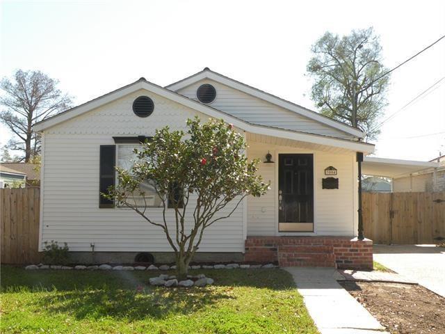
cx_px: 222
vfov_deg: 34.3
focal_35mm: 42
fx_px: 540
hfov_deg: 44.8
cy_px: 167
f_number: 5
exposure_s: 1/216
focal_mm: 7.4
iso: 94
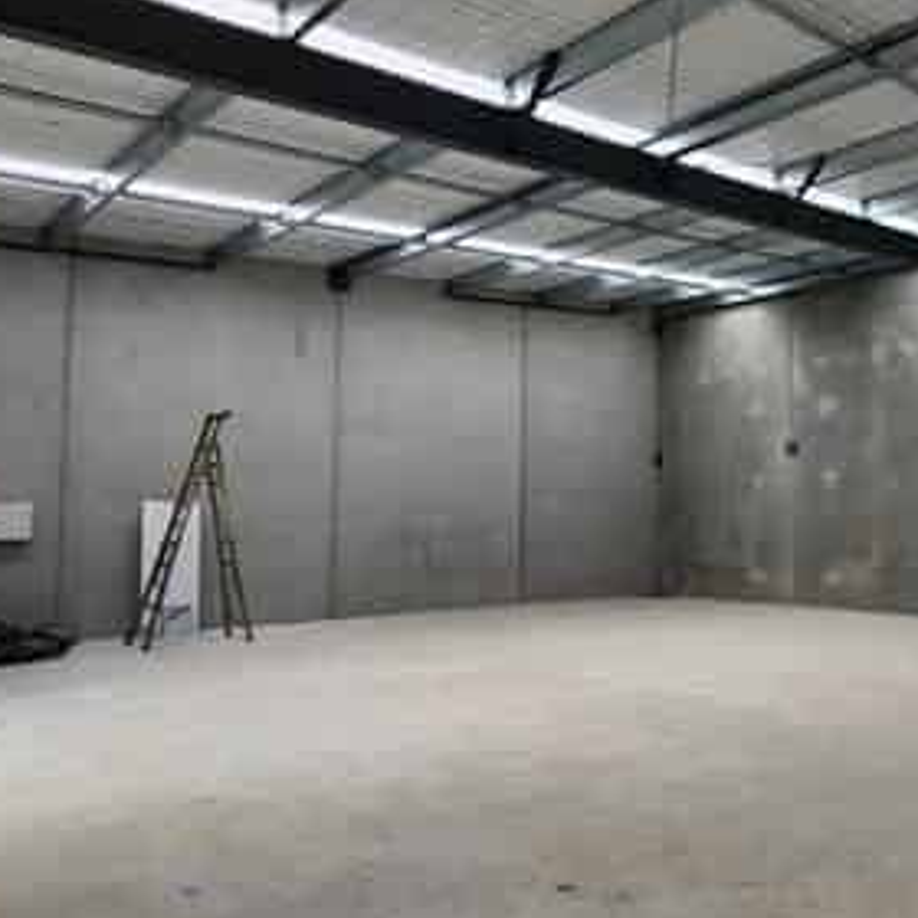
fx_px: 810
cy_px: 484
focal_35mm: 27
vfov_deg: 59.0
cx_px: 613
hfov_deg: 57.7
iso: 50
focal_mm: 2.2
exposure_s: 1/286
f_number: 2.2
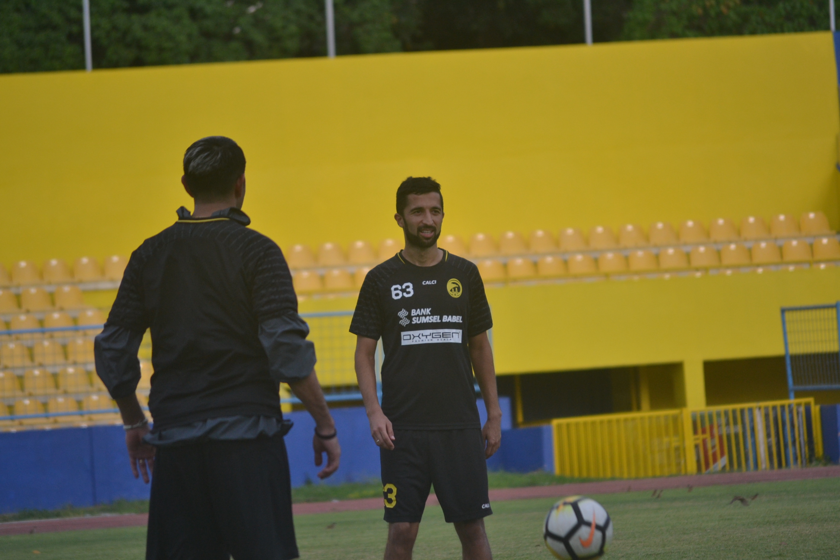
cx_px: 420
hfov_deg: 6.9
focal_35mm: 300
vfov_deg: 4.6
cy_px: 280
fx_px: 6999
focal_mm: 200
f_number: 5.6
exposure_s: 1/640
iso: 500
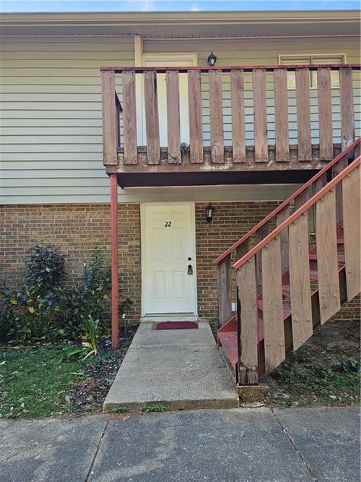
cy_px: 241
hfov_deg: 58.9
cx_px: 180
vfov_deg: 73.9
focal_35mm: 23
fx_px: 320
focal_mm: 5.4
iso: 32
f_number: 1.8
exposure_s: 1/120
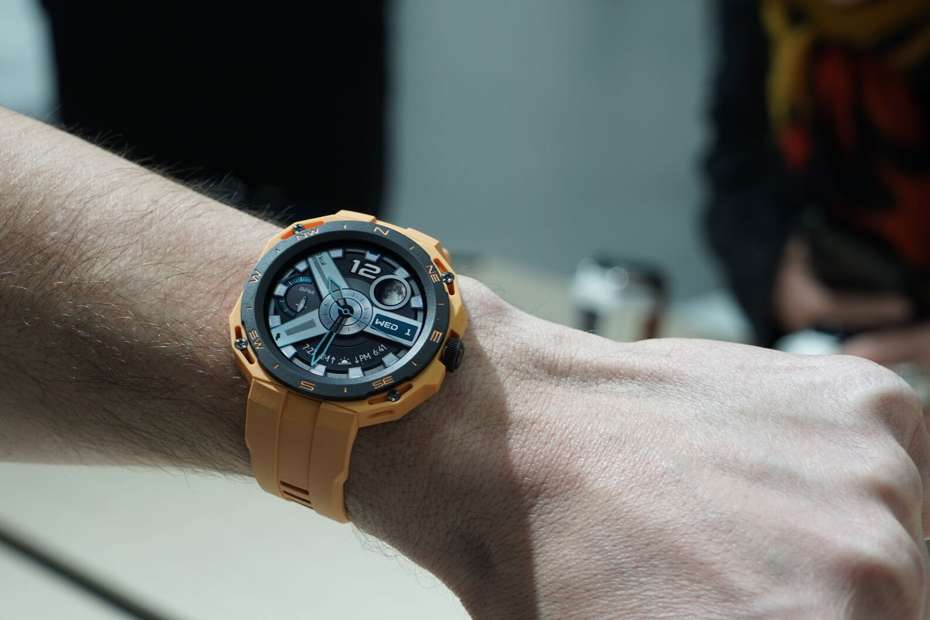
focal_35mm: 85
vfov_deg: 16.1
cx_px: 390
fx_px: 2196
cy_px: 333
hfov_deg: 23.9
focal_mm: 70
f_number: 8
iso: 800
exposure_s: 1/160
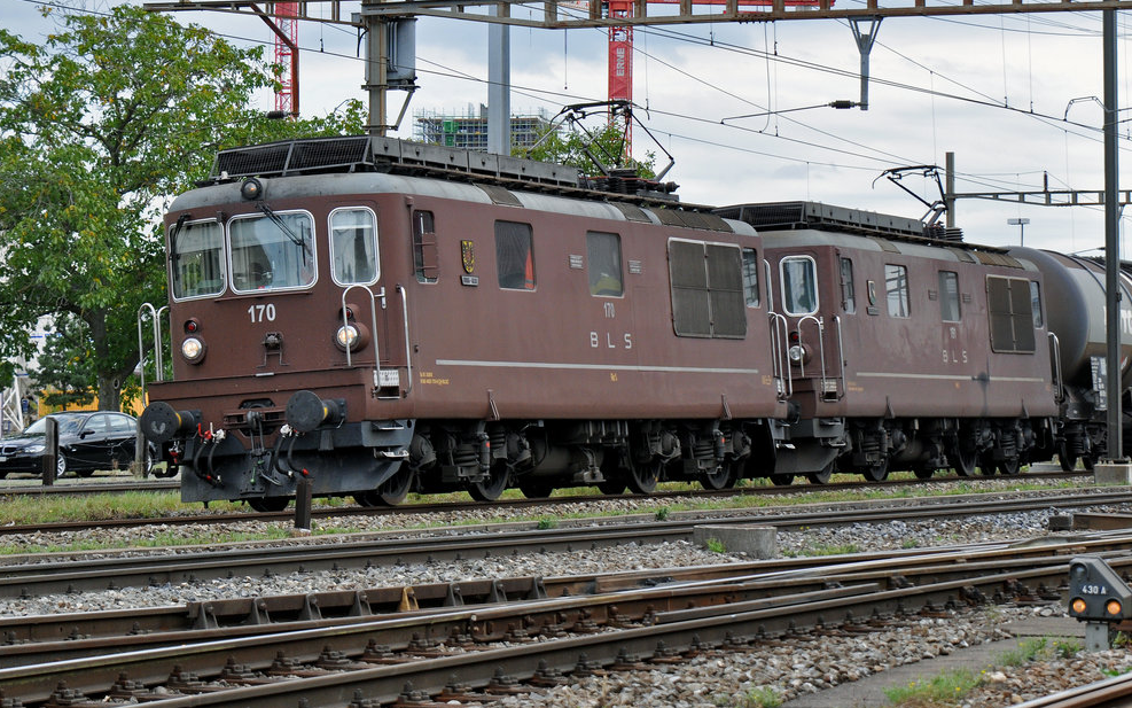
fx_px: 4011
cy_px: 254
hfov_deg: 16.1
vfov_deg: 10.1
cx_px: 554
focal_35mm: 130
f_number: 5
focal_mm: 70
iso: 400
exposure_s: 1/1000
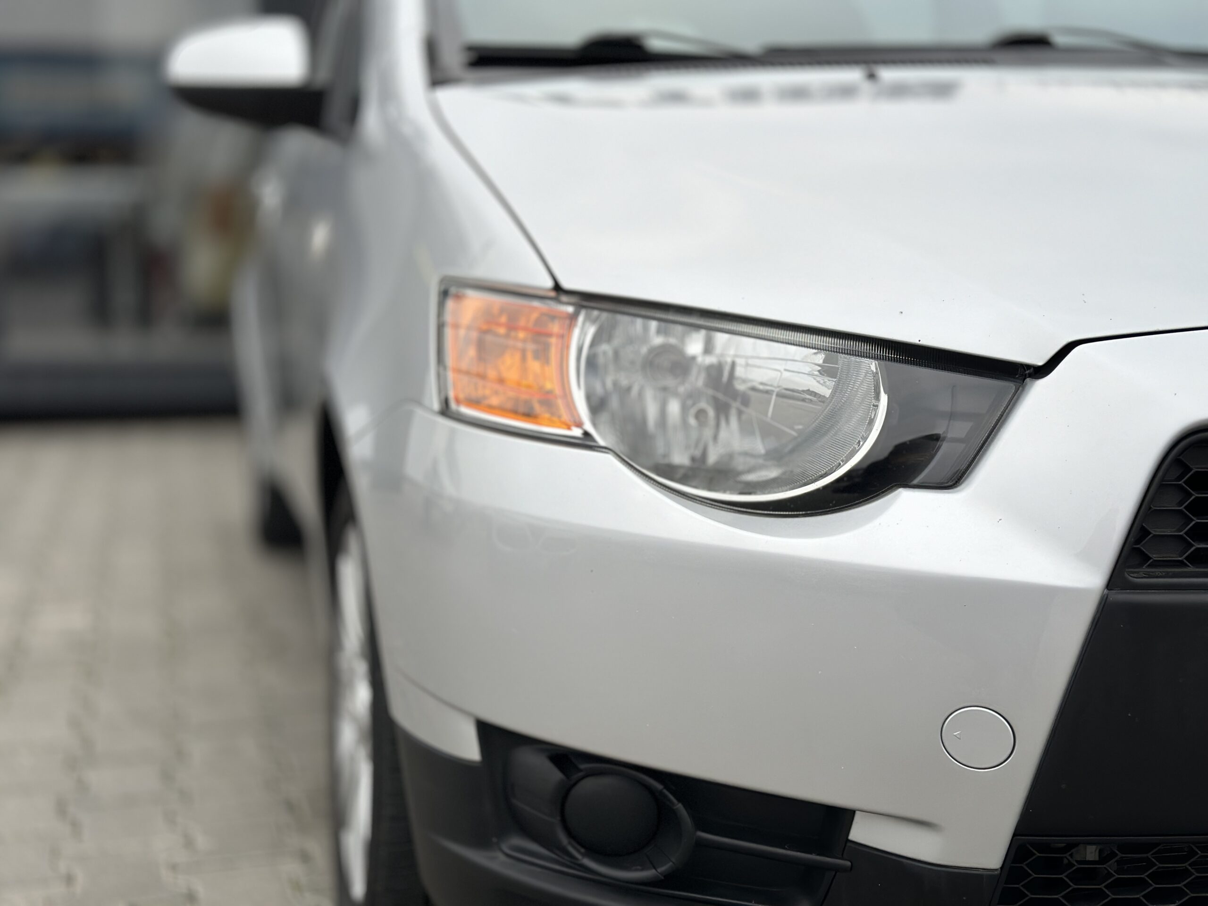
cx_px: 604
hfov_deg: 39.7
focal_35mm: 48
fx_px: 1675
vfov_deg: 30.3
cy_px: 453
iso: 80
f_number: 1.78
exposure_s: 1/552
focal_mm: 6.86
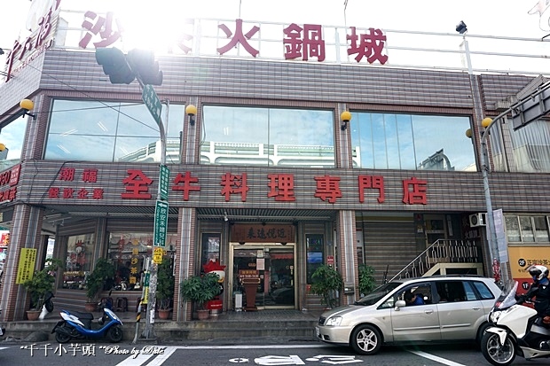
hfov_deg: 73.8
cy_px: 183
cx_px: 275
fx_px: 367
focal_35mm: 24
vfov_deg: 53.1
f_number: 5.6
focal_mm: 16
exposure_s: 1/320
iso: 100
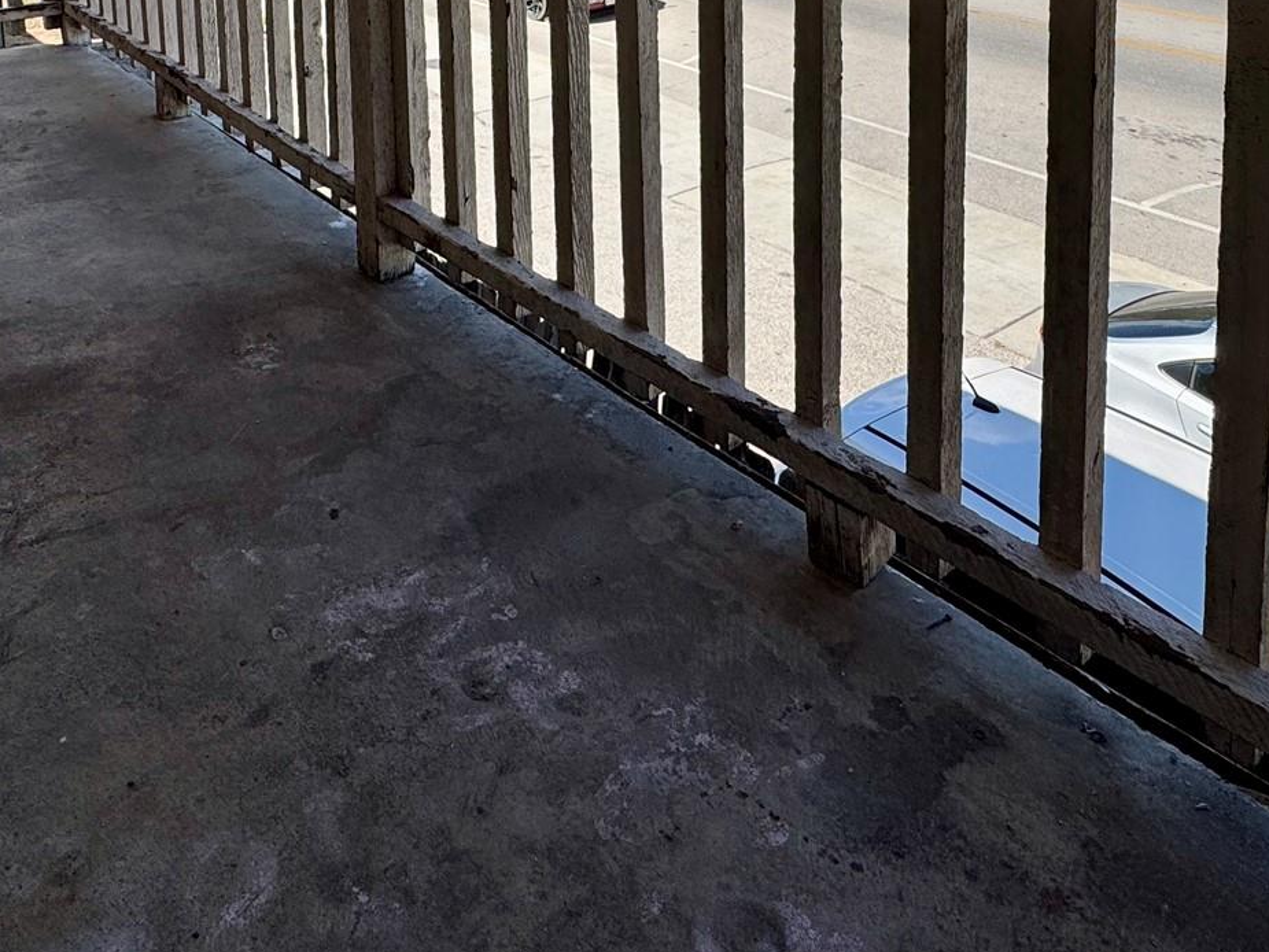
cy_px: -82
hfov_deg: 58.1
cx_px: 538
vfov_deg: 38.2
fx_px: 1137
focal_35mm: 31
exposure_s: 1/1709
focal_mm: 2.22
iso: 50
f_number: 2.2
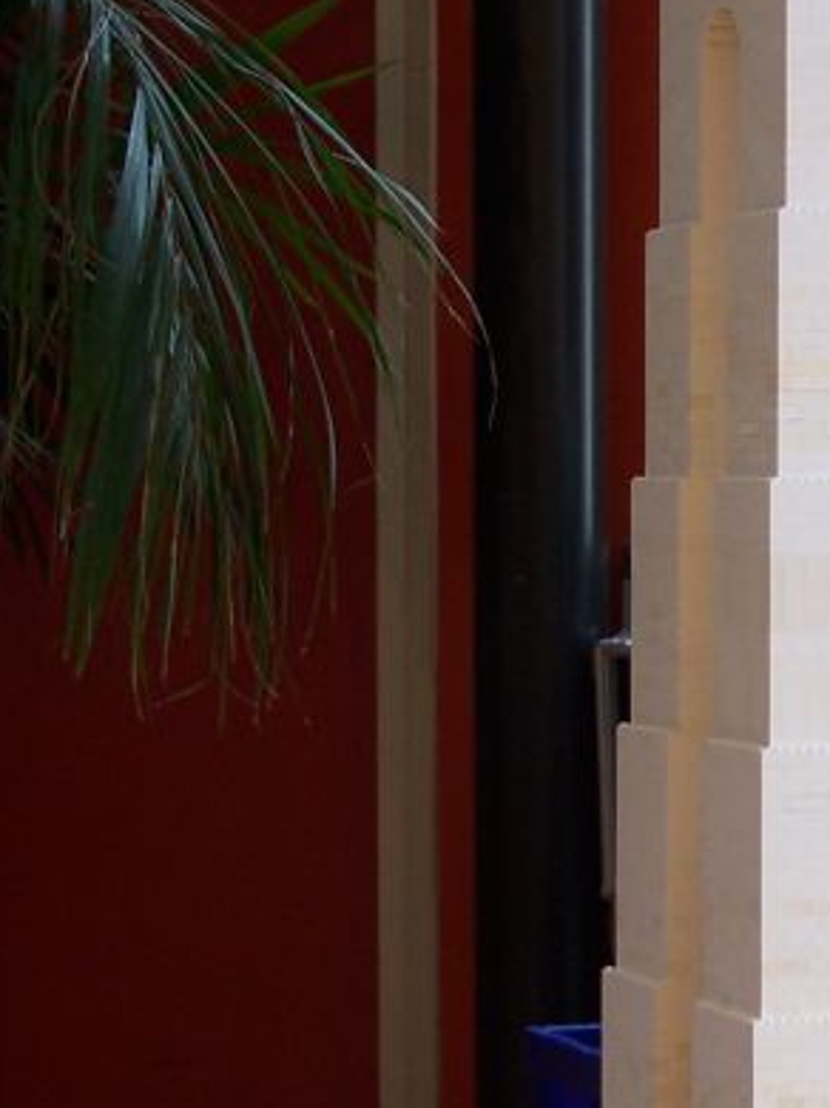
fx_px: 4289
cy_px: 398
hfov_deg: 10.9
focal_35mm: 134
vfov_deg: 14.7
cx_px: 941
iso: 80
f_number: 3
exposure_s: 1/15
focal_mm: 8.5
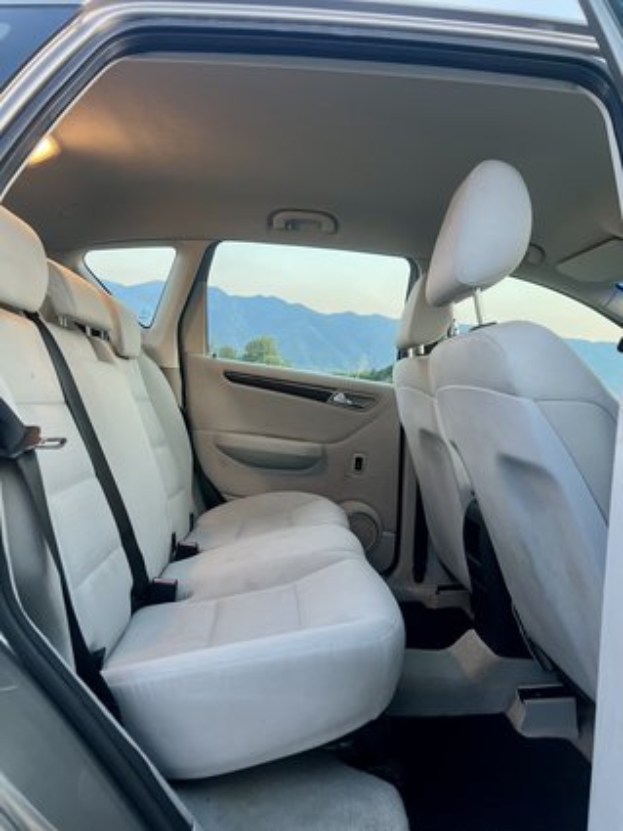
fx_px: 624
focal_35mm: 26
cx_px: 312
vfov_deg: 67.3
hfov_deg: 53.1
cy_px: 416
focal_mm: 5.7
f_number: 1.5
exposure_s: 1/60
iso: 500
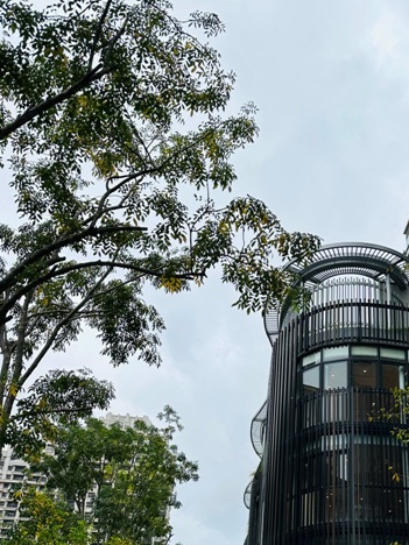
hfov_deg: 34.1
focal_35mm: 41
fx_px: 646
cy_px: 402
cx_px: 326
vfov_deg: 44.4
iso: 80
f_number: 1.78
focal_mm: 6.86
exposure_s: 1/2882
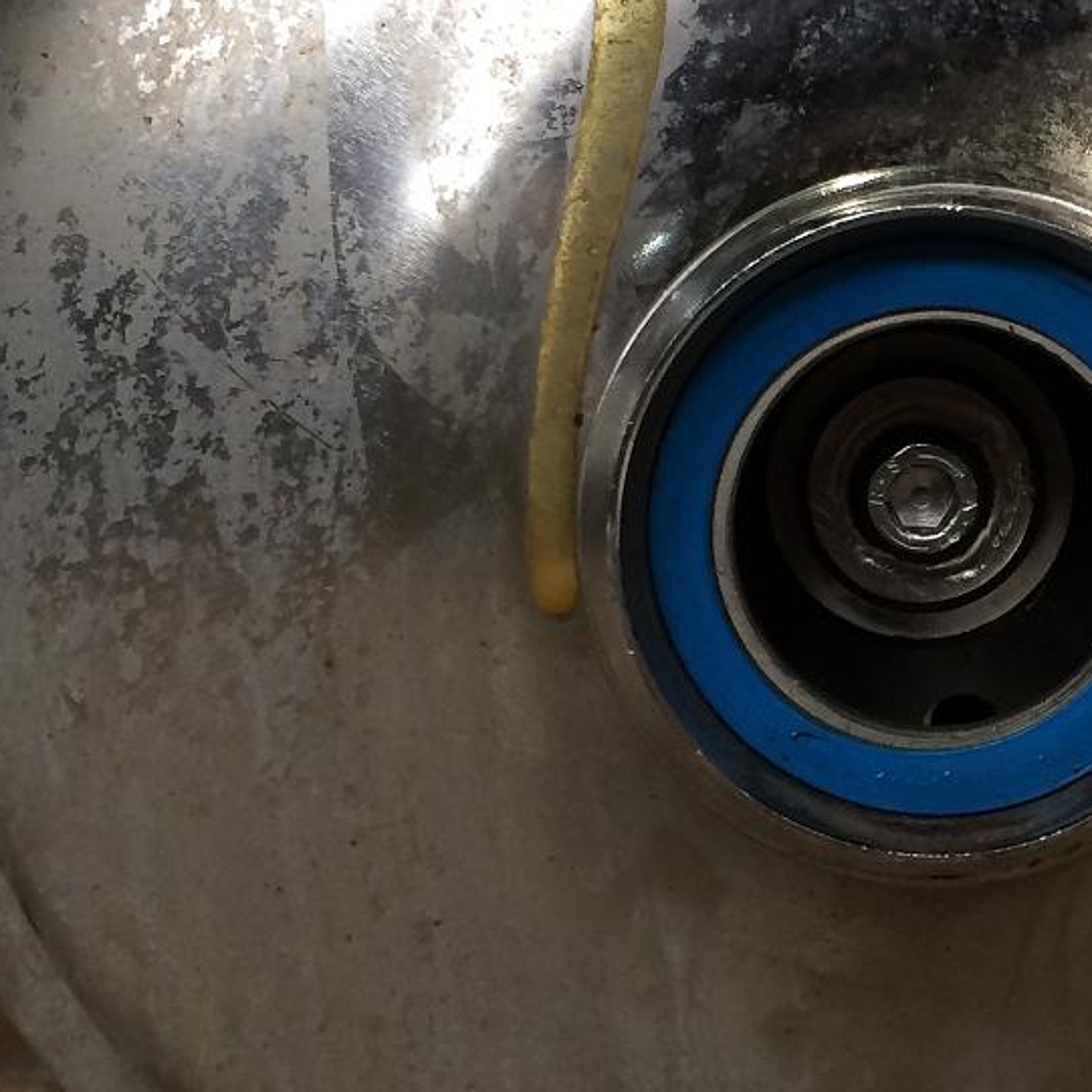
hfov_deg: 21.3
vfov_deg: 21.6
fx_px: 2855
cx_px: 918
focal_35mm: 80
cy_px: 511
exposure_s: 1/30
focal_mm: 4.12
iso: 80
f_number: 2.2
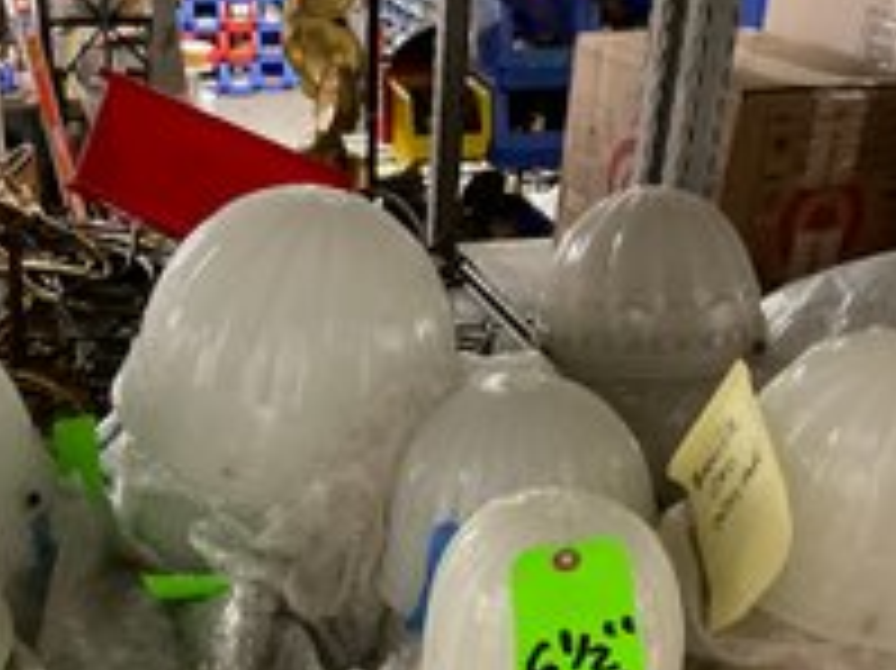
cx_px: 353
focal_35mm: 50
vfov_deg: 28.5
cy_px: 537
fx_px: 1293
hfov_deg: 38.0
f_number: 1.8
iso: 500
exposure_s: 1/30
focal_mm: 3
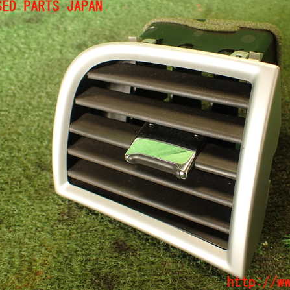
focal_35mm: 38
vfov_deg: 43.9
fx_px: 360
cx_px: 179
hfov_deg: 43.6
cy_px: 145
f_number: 2.4
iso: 200
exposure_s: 1/40
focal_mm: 5.79
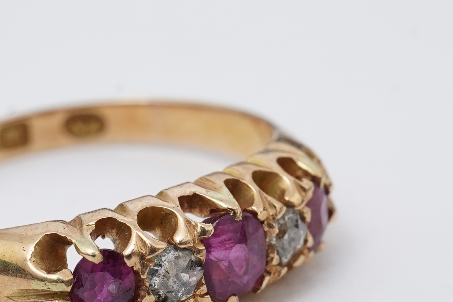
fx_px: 1460
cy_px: 248
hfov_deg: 17.6
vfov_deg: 11.8
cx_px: 214
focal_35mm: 116
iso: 500
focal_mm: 30
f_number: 22
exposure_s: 1/100
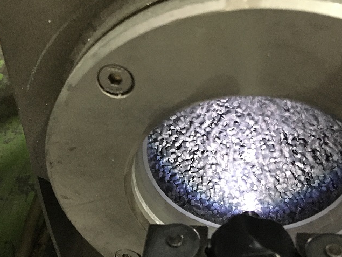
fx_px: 455
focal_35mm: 46
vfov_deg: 31.5
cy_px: 119
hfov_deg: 41.2
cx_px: 170
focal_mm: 4.15
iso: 250
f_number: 2.2
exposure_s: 1/17
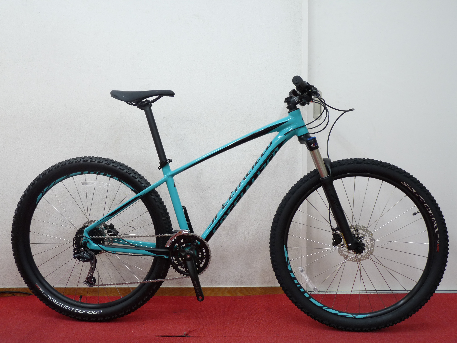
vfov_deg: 36.8
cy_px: 172
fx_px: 515
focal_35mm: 39
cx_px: 228
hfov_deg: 47.9
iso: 160
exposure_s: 1/30
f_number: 3
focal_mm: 6.9
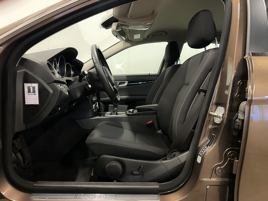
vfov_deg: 56.8
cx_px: 134
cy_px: 100
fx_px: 186
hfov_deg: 71.6
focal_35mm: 24
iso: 800
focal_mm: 6.86
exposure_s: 1/35
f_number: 1.8
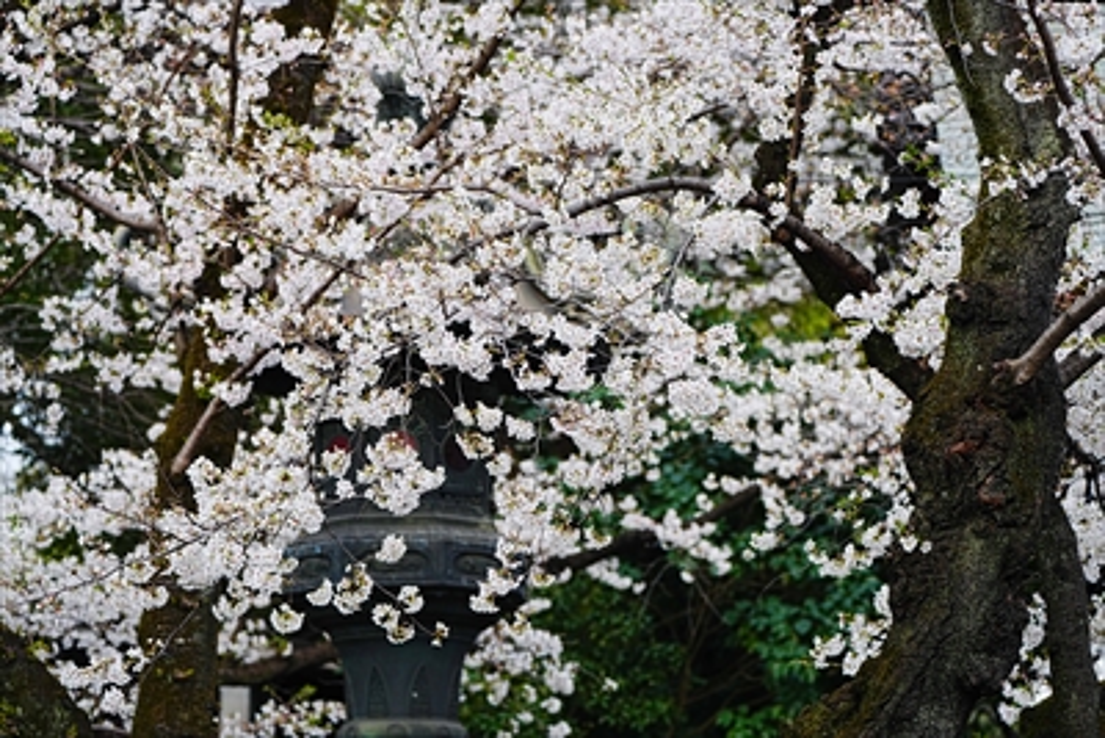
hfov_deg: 16.4
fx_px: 3838
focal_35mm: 125
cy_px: 369
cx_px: 552
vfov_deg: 11.0
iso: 200
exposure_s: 1/160
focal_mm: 125
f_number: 5
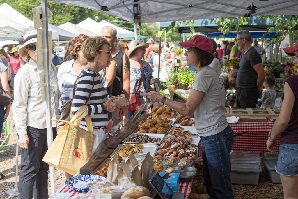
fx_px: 422
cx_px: 149
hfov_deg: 38.9
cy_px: 100
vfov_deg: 26.5
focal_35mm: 51
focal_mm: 34
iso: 320
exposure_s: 1/250
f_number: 5.6
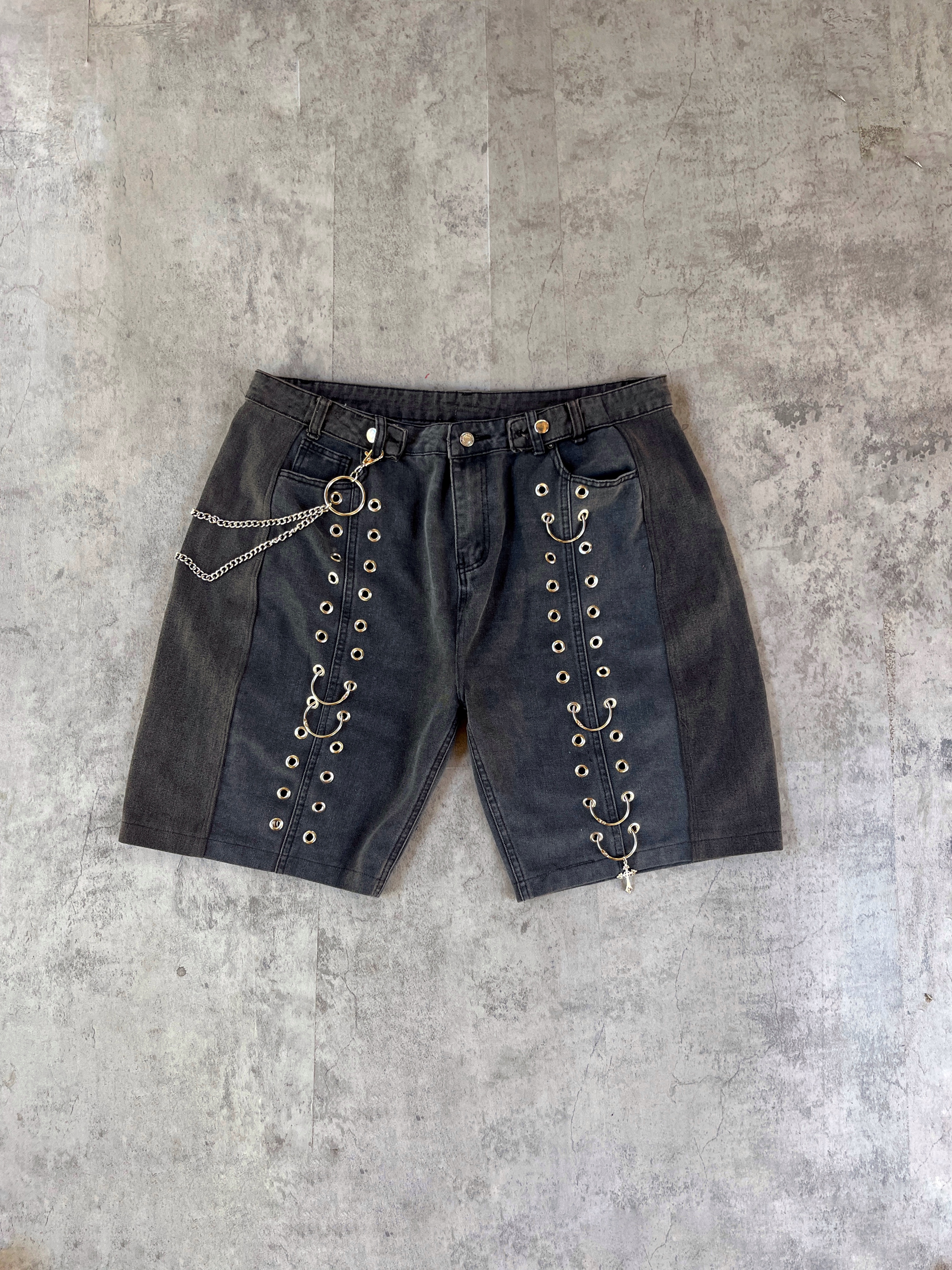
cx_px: 476
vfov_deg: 67.3
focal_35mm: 26
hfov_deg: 53.1
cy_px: 635
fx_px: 953
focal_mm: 5.1
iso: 125
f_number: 1.6
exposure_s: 1/121
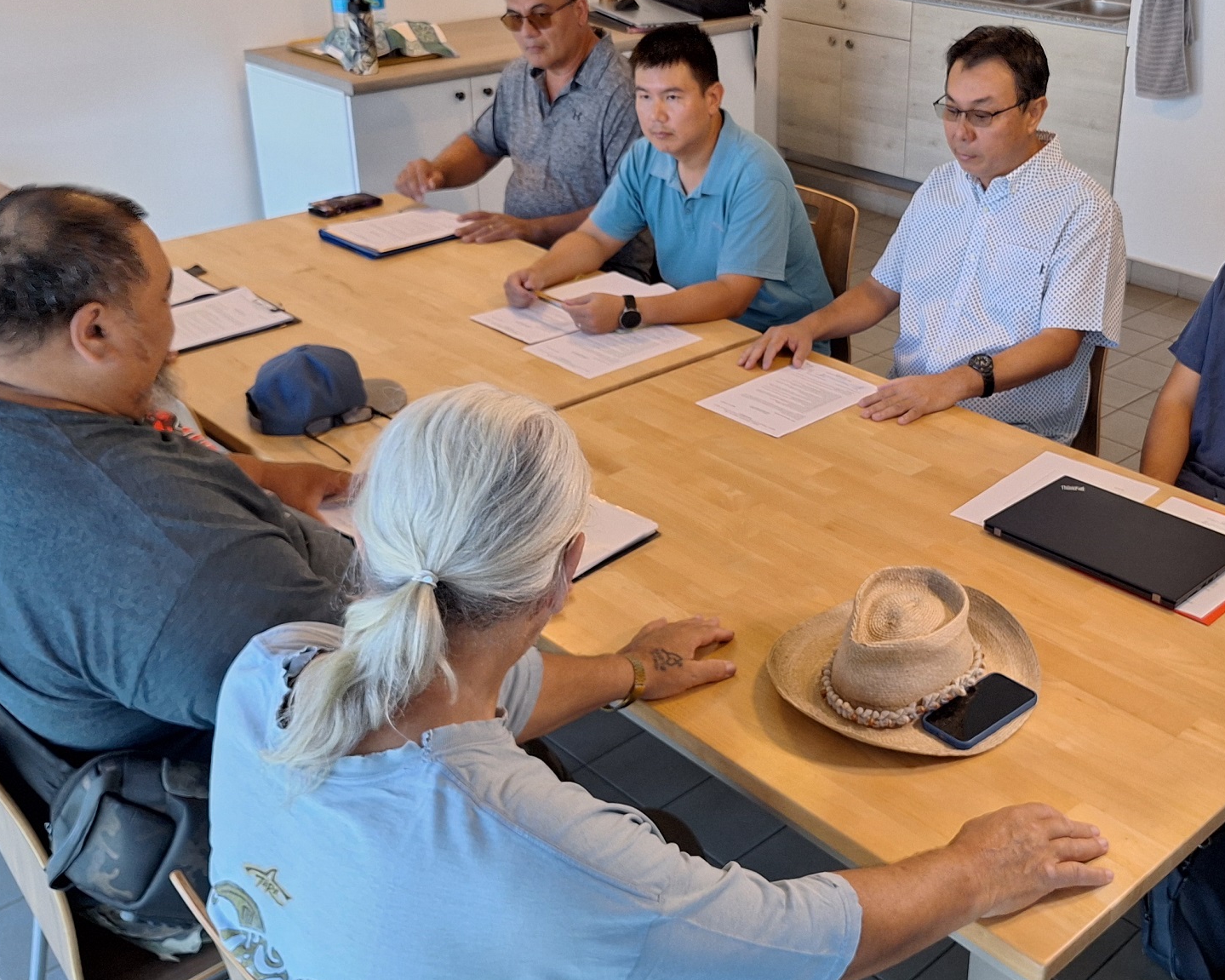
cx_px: 776
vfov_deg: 38.1
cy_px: 393
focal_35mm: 39
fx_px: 1414
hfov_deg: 46.4
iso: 160
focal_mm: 5.54
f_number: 1.8
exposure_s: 1/50
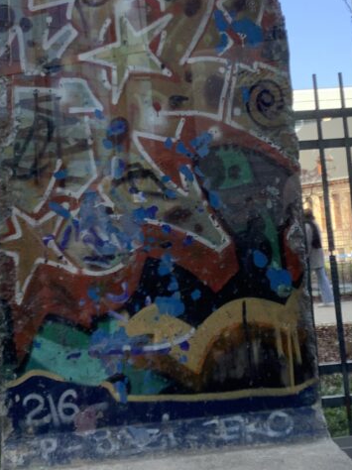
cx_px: 207
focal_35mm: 67
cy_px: 137
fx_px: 909
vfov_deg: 28.7
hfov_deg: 21.9
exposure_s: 1/141
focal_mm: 3.3
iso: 25
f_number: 2.4
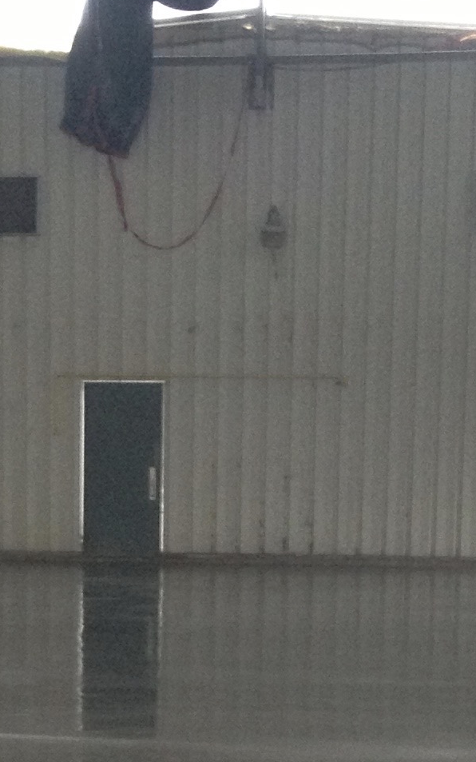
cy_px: 807
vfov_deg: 16.0
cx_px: 120
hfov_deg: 10.3
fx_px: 2635
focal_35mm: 127
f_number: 2.4
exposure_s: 1/20
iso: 160
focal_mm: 4.28
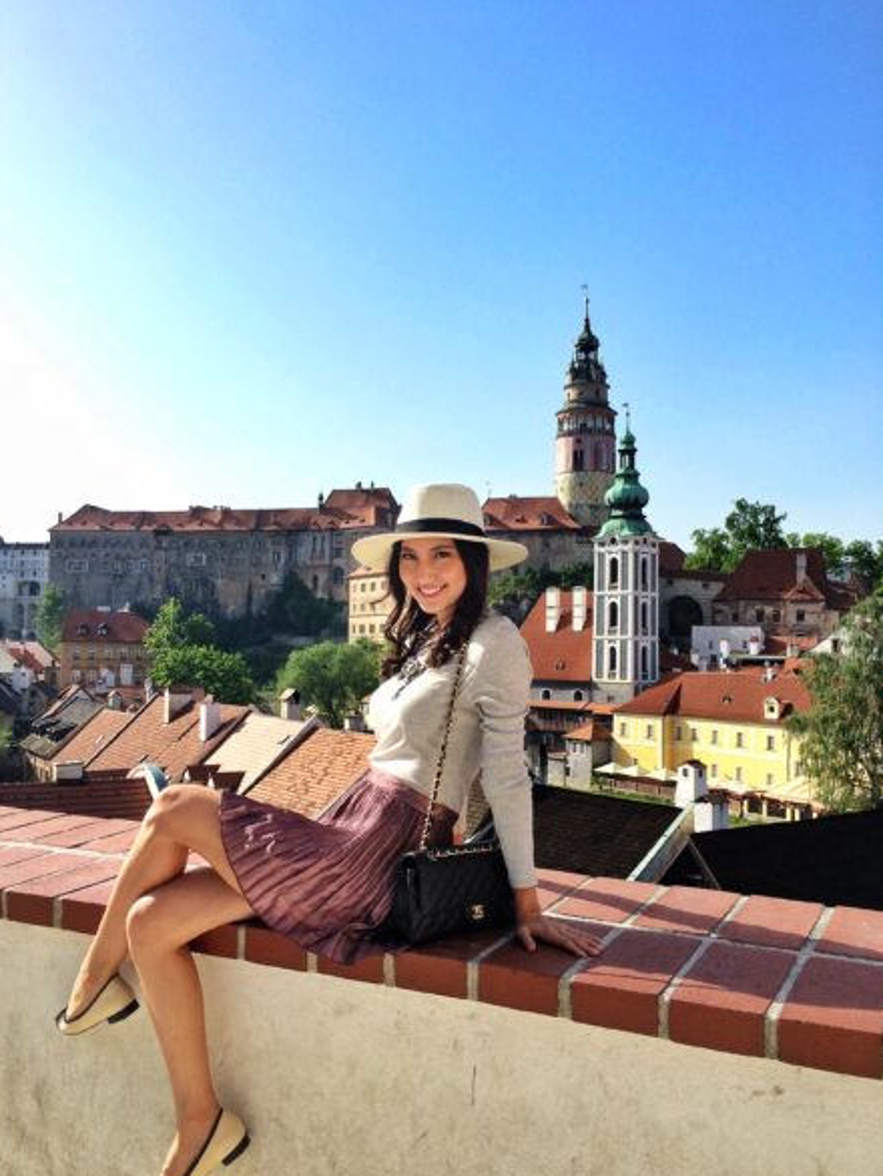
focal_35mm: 32
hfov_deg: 44.2
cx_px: 418
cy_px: 623
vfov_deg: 56.8
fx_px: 1088
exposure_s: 1/1368
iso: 32
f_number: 2.2
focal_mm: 4.12
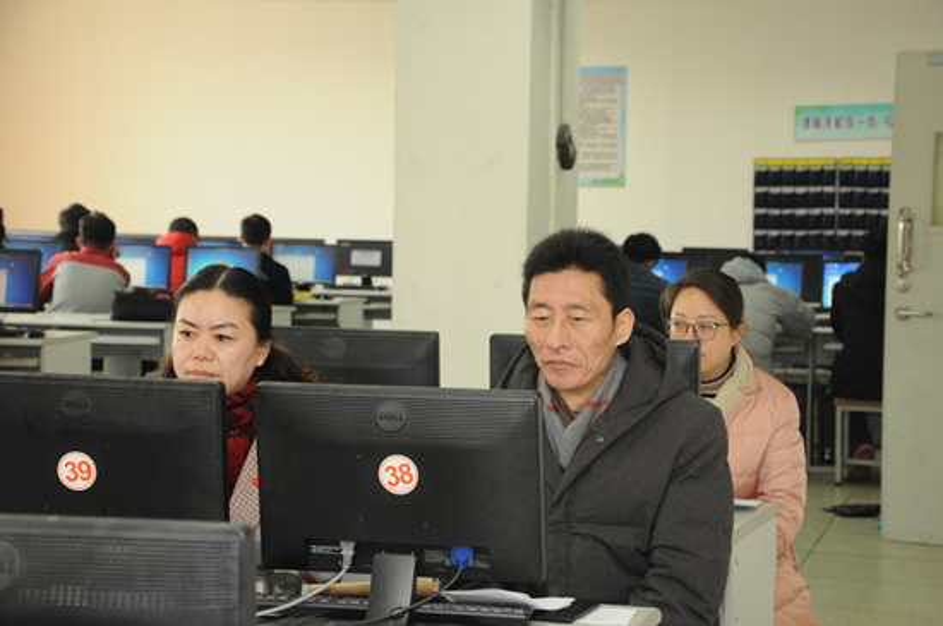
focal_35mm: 87
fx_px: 2276
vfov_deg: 15.7
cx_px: 472
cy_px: 313
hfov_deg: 23.4
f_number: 7.1
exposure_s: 1/60
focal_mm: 58
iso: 1800
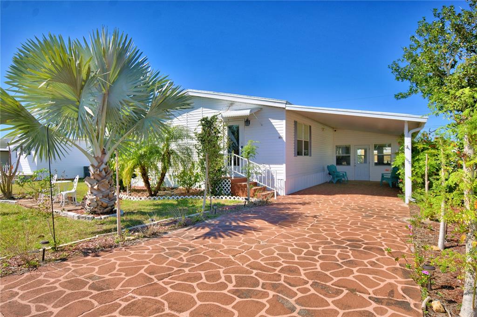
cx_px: 238
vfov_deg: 59.5
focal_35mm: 21
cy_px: 158
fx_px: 278
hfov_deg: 81.2
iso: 100
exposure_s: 1/1000
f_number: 5
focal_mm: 14
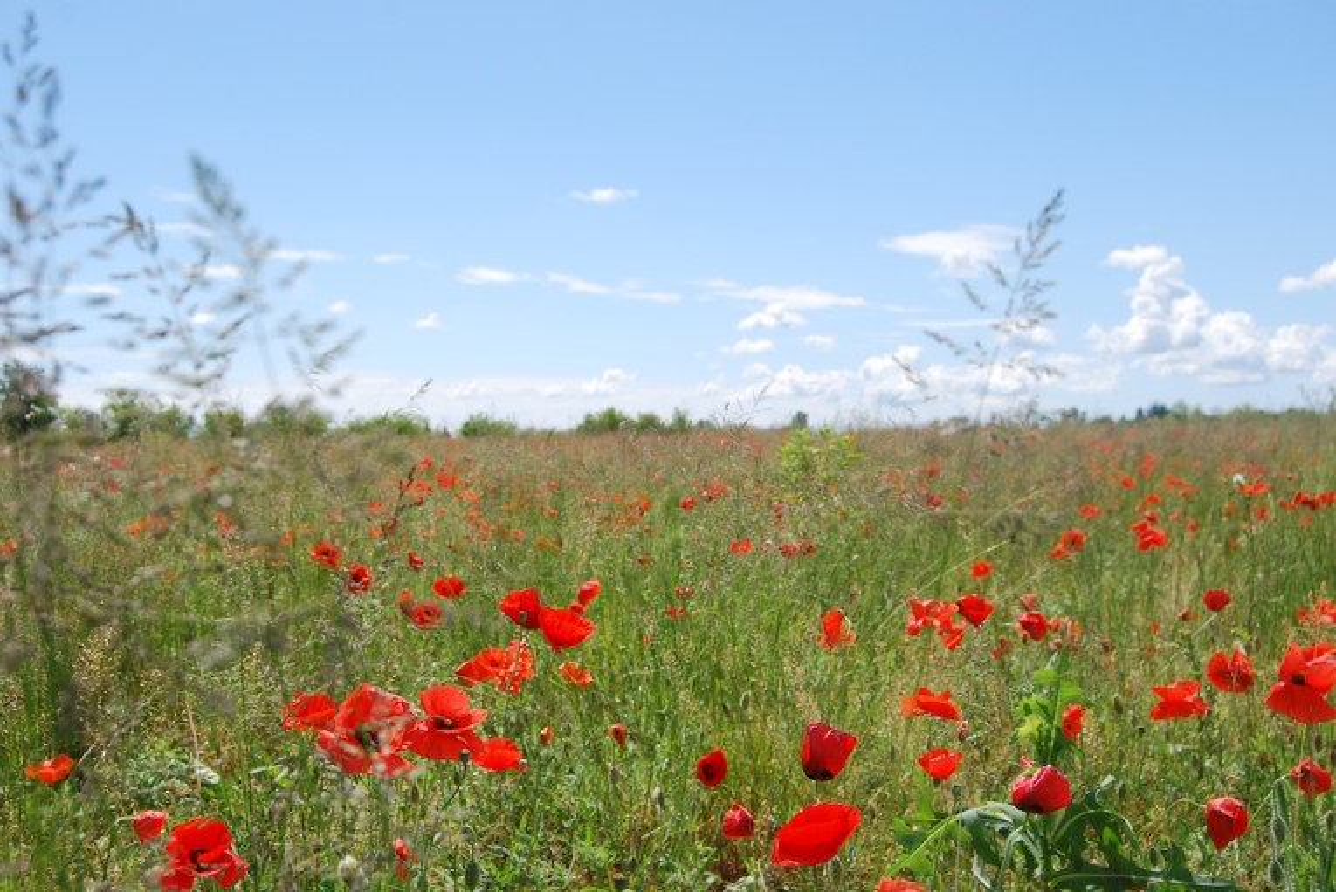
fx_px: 1727
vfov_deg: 29.0
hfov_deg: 42.3
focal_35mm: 46
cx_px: 668
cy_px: 446
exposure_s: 1/250
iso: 100
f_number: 8
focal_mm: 31
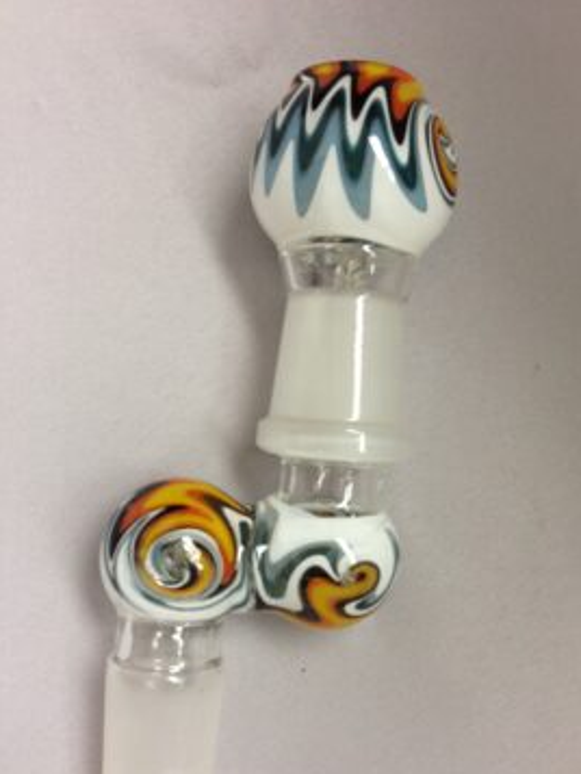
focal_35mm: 37
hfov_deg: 38.6
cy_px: 431
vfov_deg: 50.0
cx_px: 321
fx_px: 828
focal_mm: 4.13
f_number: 2.4
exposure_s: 1/20
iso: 64
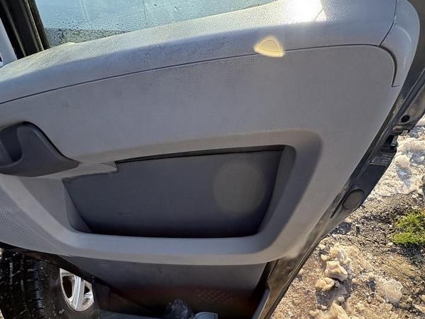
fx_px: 258
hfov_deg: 78.8
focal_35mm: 21
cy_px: 223
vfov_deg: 61.3
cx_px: 232
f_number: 2.2
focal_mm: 2.22
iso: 64
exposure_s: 1/238
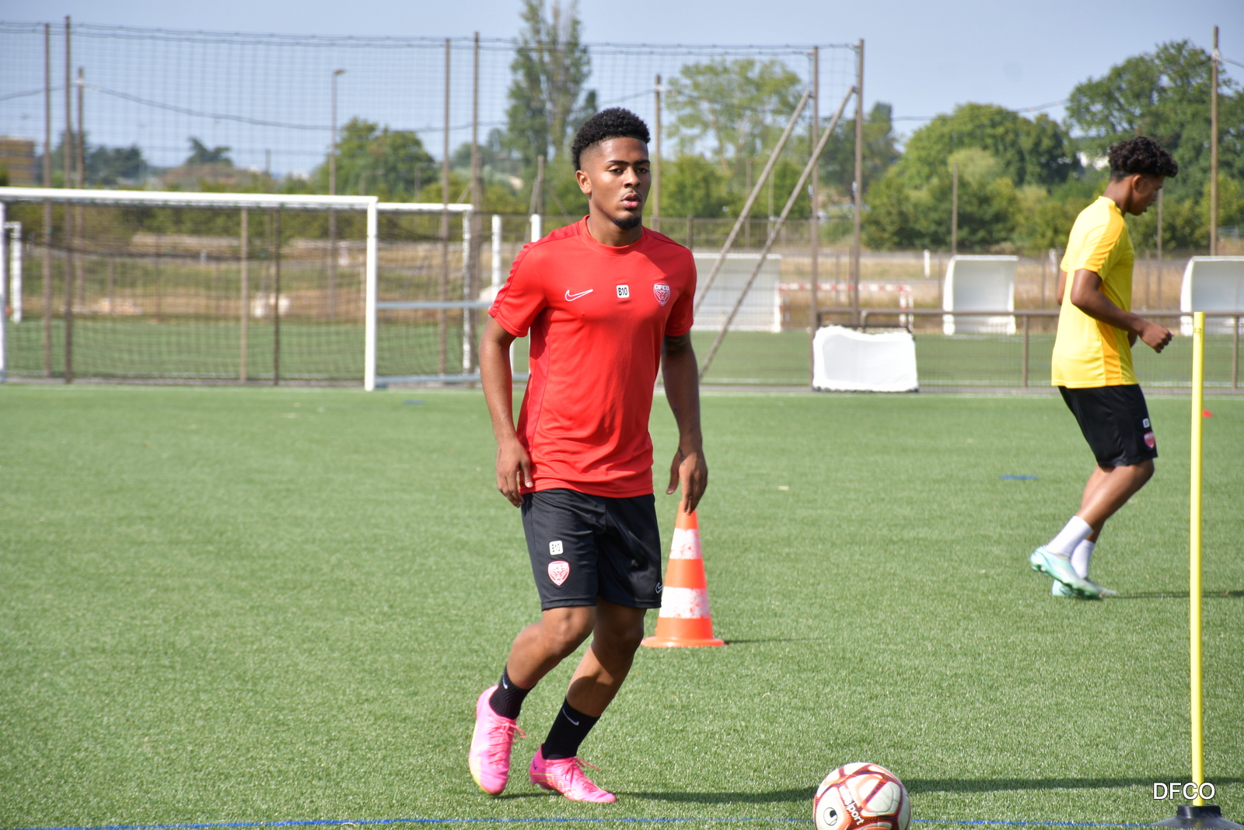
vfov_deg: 7.9
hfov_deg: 11.8
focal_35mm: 174
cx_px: 622
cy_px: 415
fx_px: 6013
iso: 100
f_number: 7.1
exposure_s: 1/250
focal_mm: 116
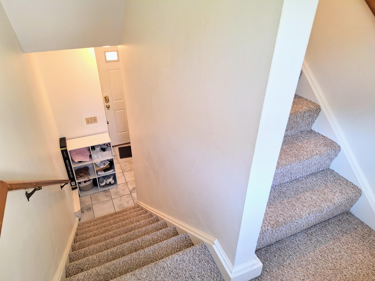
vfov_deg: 58.9
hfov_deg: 73.9
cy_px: 140
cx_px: 188
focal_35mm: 23
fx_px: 249
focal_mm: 5.54
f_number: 1.8
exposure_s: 1/40
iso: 125
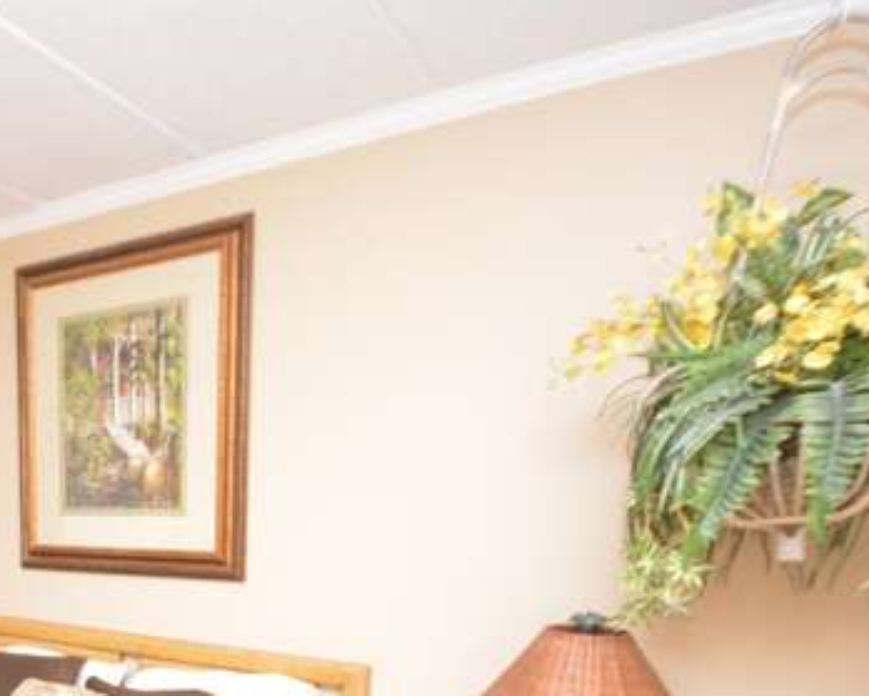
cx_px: 45
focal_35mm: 31
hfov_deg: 49.1
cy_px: 636
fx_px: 798
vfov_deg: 42.9
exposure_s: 1/60
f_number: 4
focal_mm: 10
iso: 3200
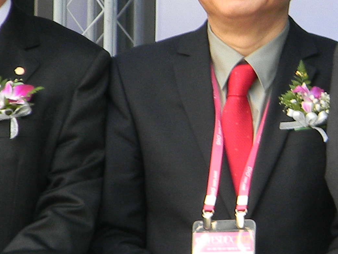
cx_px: 291
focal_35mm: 706
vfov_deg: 2.1
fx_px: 6894
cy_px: 124
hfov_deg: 2.8
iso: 118
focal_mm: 33.1
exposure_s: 1/33.8
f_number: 5.2
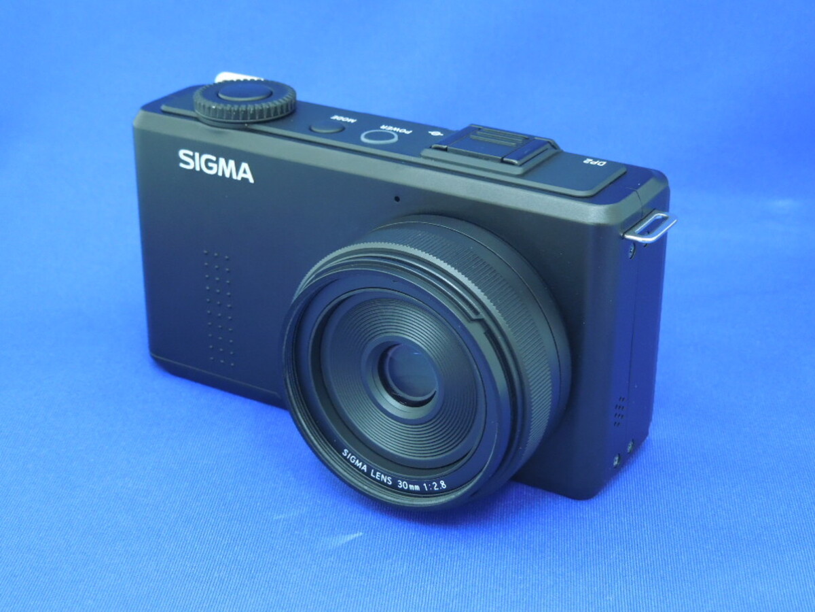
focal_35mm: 61
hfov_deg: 31.7
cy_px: 306
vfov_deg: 24.0
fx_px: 1436
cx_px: 408
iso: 500
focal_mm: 11
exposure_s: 1/13
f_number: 4.3
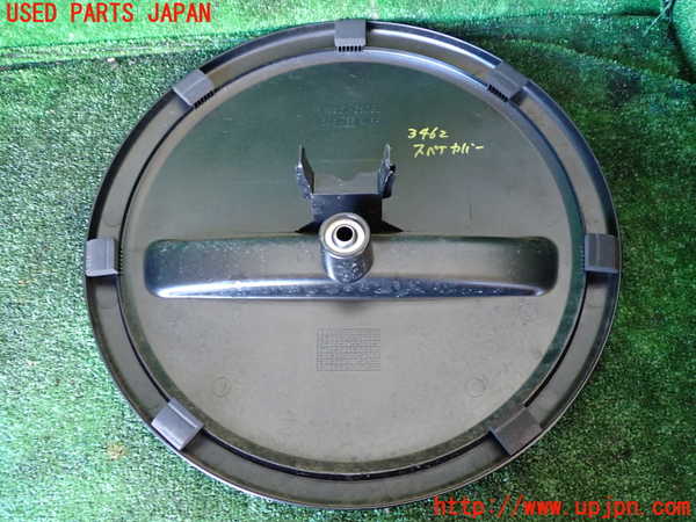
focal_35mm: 30
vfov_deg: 46.8
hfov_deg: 60.0
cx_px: 348
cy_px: 261
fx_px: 603
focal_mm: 5.4
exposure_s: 1/30
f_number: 2.3
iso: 640
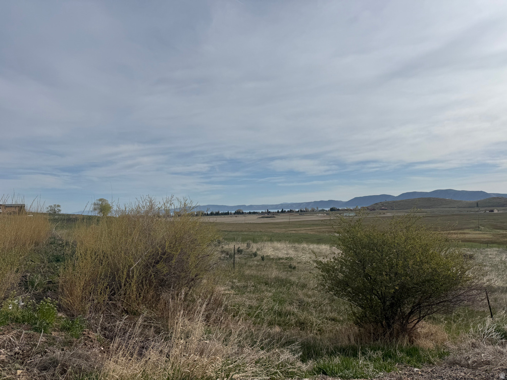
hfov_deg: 71.6
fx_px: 352
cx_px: 254
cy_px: 190
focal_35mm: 24
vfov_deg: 56.8
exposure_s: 1/10309
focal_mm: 6.76
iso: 80
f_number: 1.78
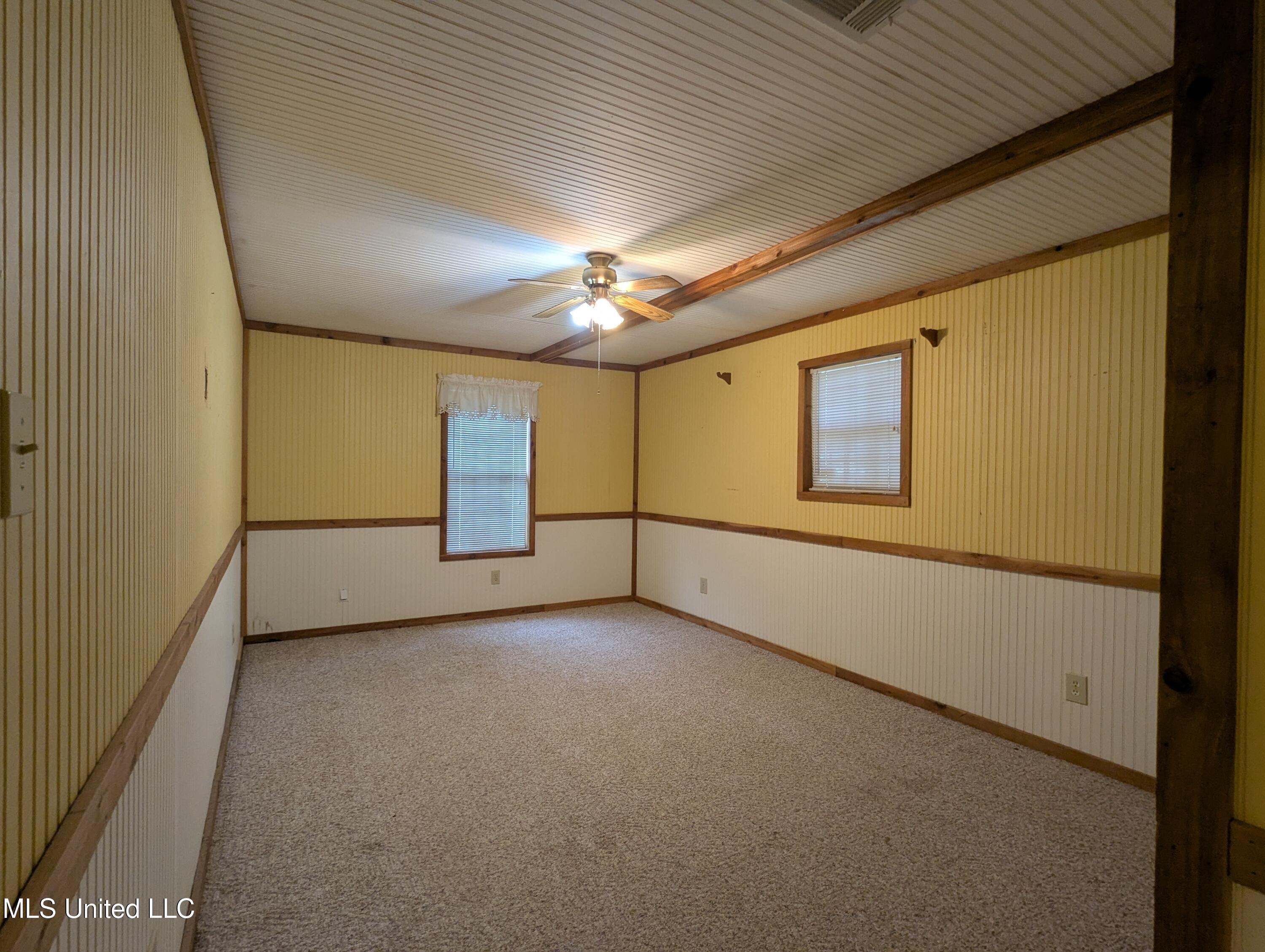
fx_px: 585
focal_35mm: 16
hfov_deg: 94.4
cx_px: 632
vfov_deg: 78.2
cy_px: 476
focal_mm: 2.35
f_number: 2.2
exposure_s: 1/24
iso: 66
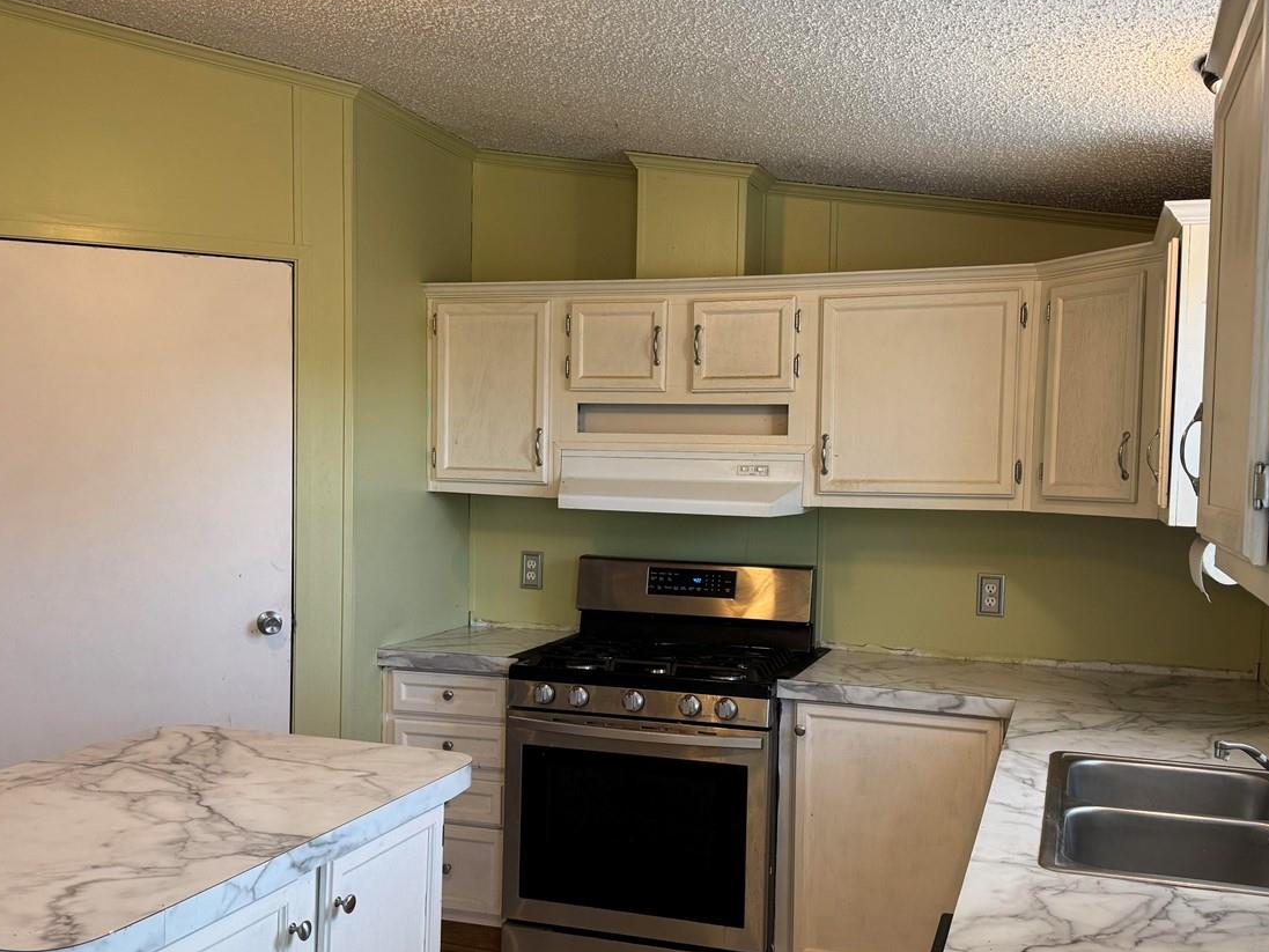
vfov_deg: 40.6
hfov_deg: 52.6
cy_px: 537
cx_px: 639
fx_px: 1283
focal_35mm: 35
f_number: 1.78
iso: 200
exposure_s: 1/120
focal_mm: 6.76
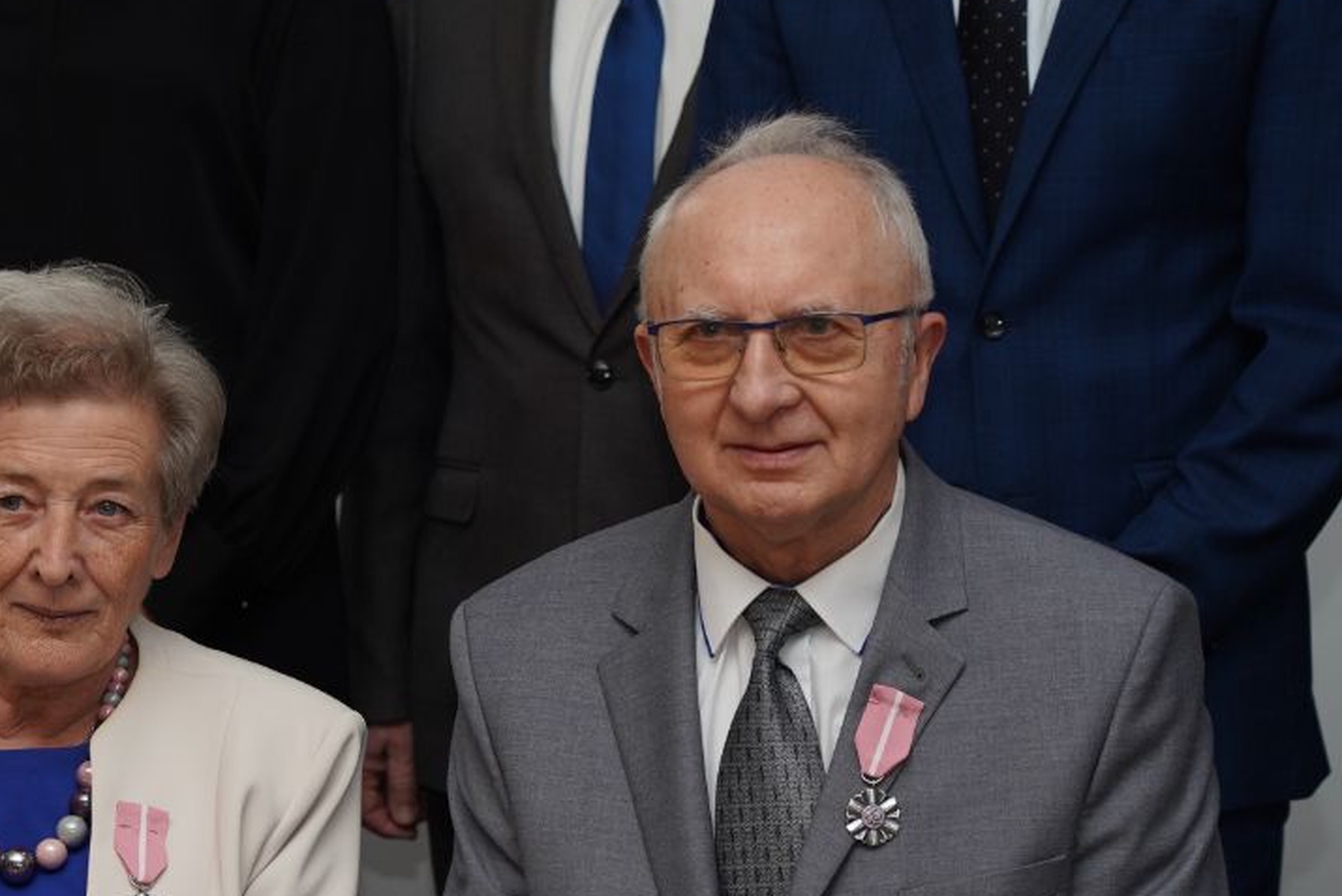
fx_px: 6375
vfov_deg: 8.0
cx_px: 342
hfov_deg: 12.0
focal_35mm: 171
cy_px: 758
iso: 640
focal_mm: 94
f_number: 5
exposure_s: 1/100
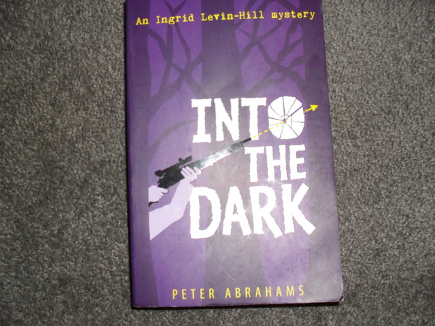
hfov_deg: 52.6
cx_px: 218
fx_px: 440
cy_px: 163
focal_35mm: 35
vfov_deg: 40.7
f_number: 3.2
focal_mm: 6.3
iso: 200
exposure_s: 1/45
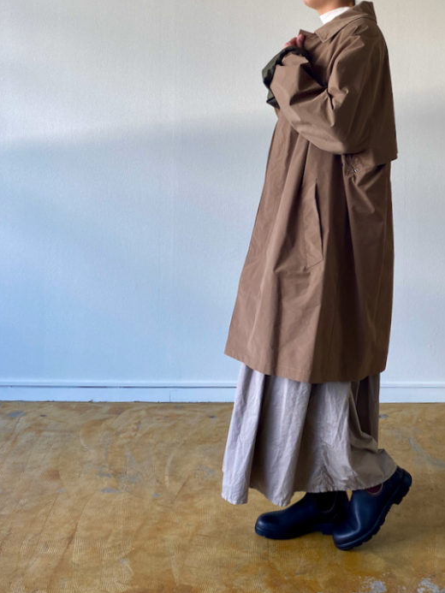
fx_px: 514
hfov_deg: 46.7
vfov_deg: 59.8
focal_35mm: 30
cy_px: 335
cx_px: 255
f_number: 1.8
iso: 40
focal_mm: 4.25
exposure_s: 1/121
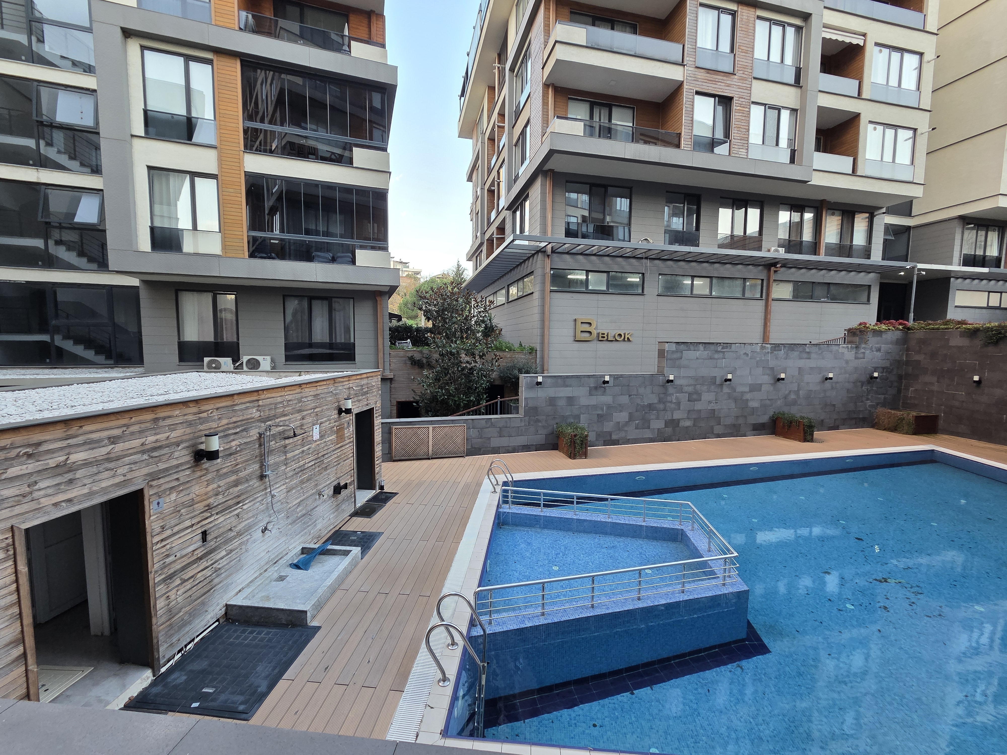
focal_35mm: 13
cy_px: 378
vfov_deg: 89.9
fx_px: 378
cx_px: 504
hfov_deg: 106.2
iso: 125
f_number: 2.2
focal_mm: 2.2
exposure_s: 1/100
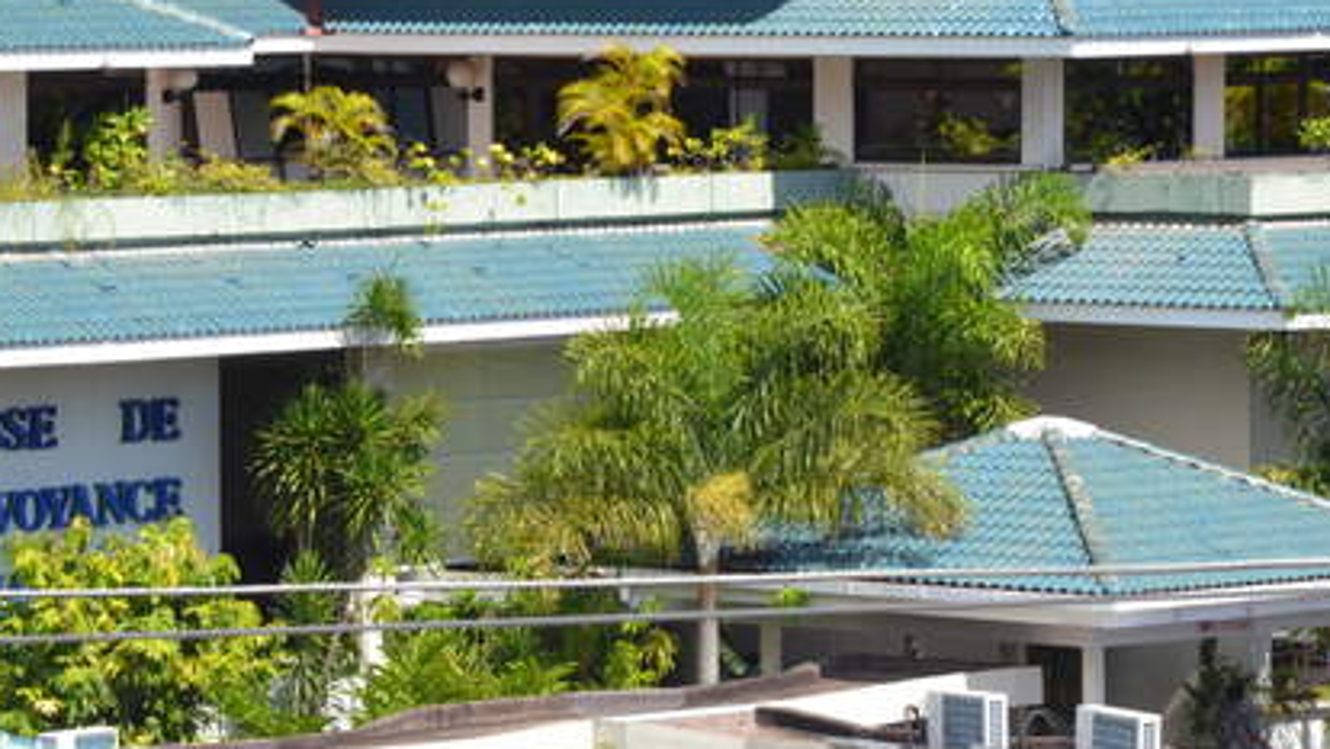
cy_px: 177
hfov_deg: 8.5
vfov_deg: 4.8
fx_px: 8987
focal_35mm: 255
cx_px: 475
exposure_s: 1/1000
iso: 2000
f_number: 18
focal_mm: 105
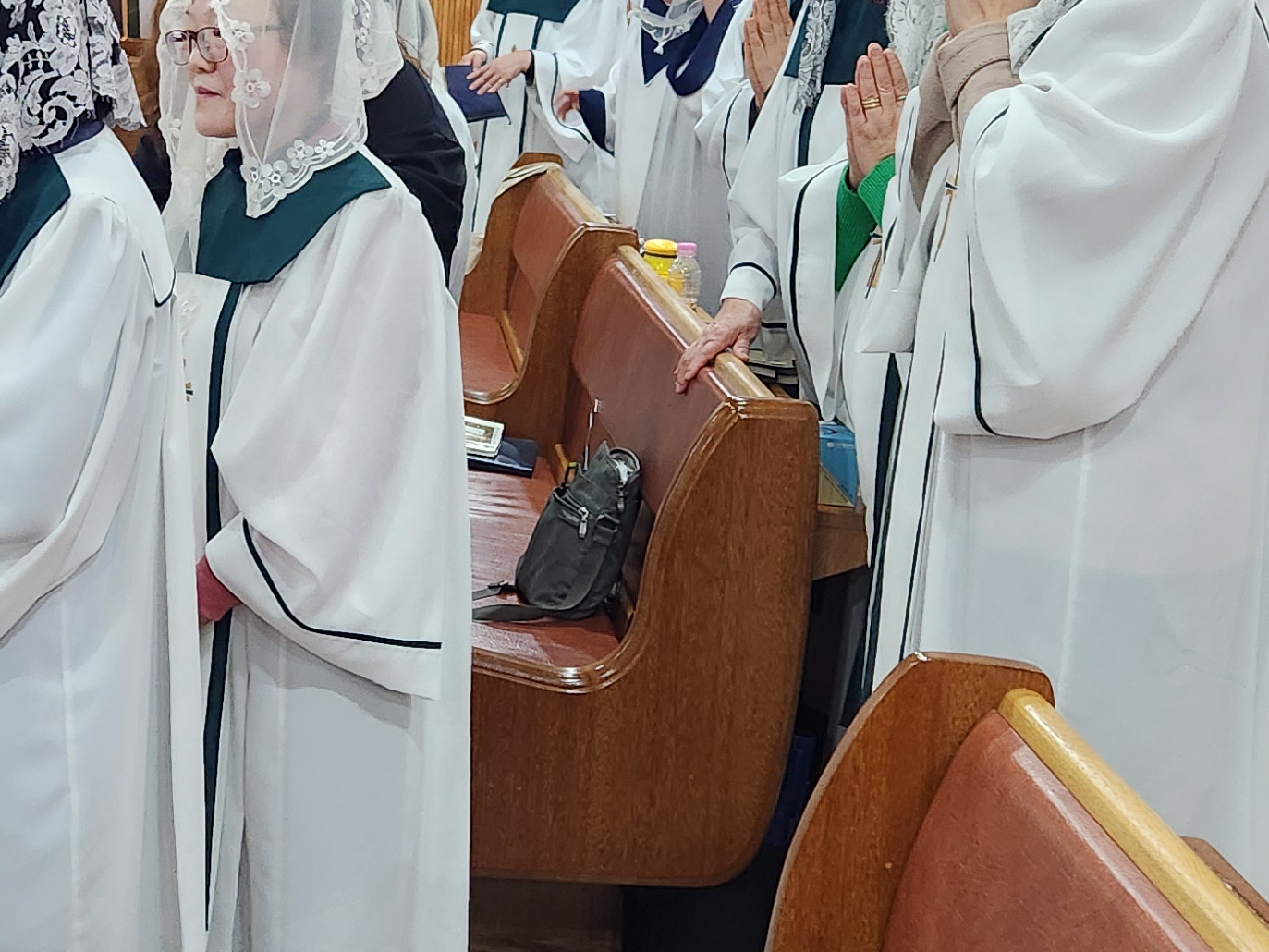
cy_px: 268
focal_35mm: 67
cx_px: 264
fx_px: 2456
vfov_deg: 21.8
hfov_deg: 28.4
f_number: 1.8
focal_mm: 5.4
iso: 400
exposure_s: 1/120
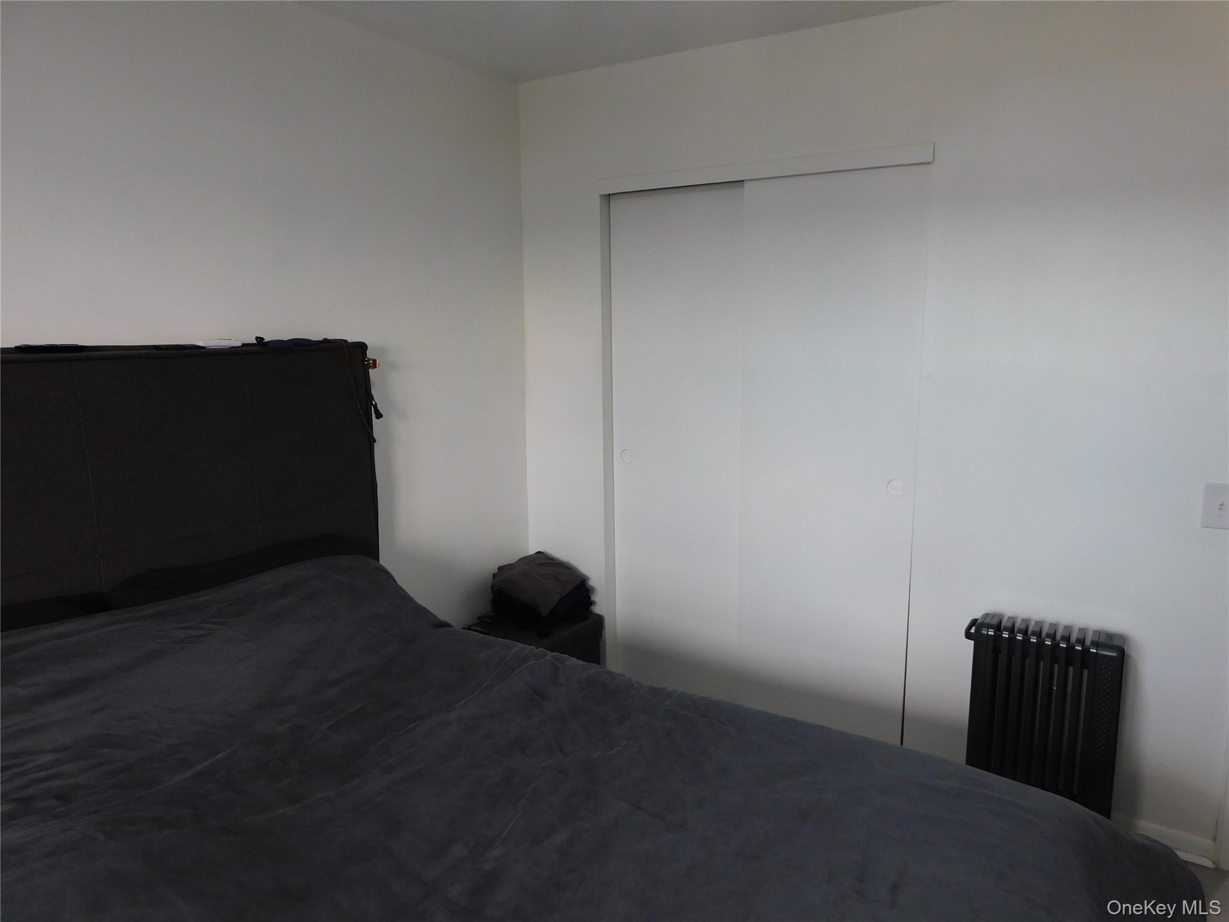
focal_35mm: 23
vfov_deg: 58.9
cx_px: 614
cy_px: 461
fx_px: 817
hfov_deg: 73.9
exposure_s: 1/30
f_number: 3
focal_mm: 4
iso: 125
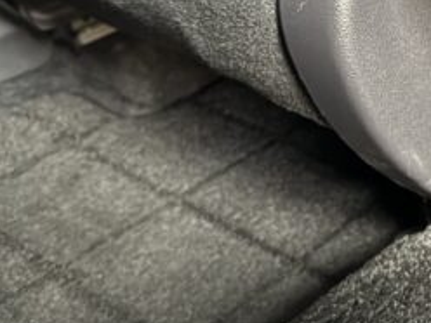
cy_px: 58
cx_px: 567
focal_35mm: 77
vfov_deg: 18.9
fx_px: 959
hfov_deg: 22.5
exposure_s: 1/17
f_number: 1.78
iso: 1250
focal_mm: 6.76
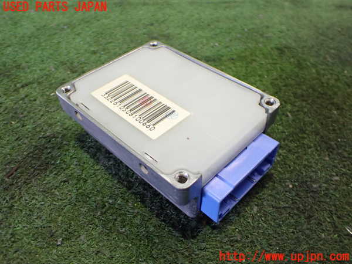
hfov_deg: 60.0
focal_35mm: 30
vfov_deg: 46.8
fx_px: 305
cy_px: 132
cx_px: 176
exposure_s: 1/50
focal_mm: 5.4
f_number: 2.3
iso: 800
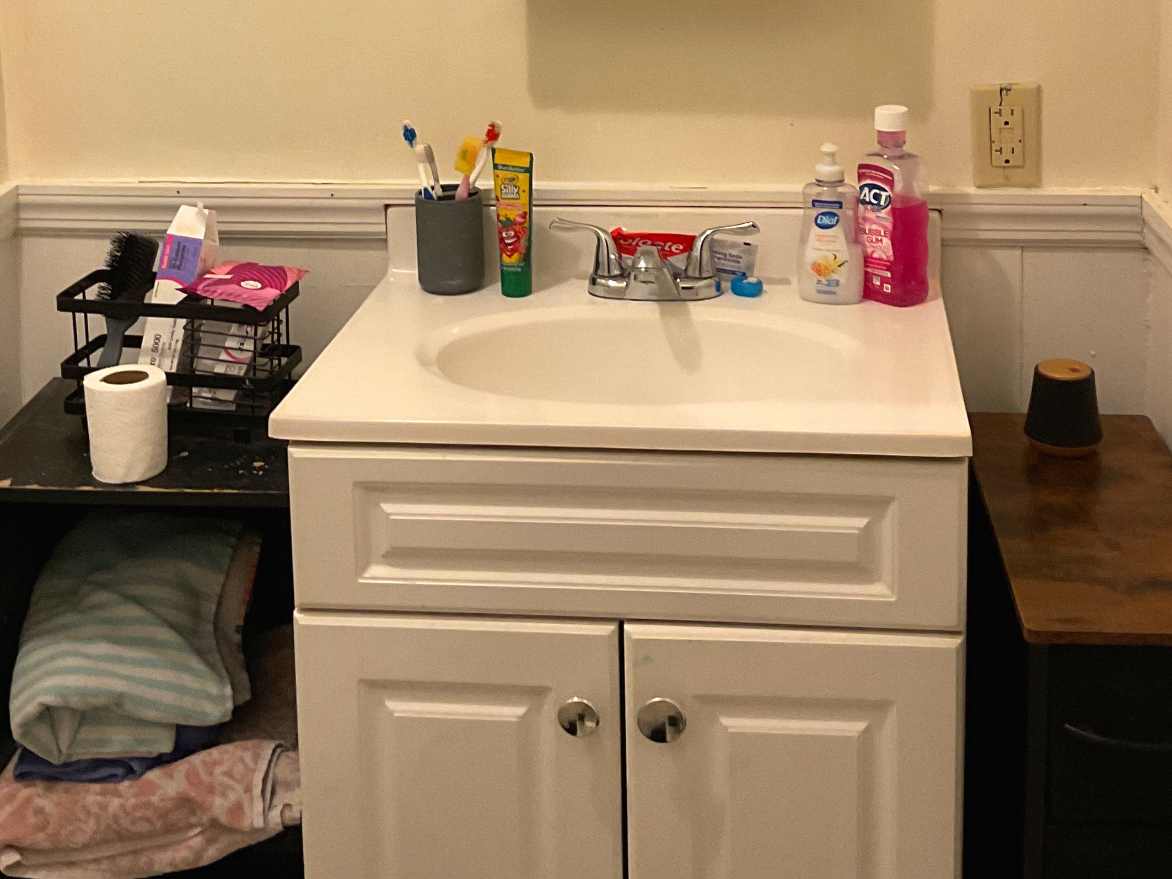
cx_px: 600
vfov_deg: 25.7
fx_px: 1862
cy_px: 75
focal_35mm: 55
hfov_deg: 34.9
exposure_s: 1/60
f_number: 1.8
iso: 125
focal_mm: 3
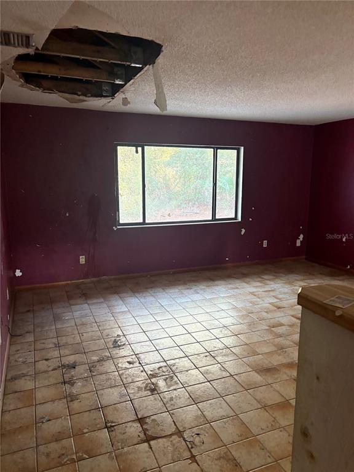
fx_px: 355
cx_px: 177
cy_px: 236
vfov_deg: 67.3
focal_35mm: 26
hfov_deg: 53.1
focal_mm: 5.96
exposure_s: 1/60
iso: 250
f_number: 1.6
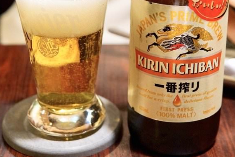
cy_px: 43
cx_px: 129
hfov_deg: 25.6
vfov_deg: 17.2
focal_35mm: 79
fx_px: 516
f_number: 3.2
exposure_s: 1/60
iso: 1600
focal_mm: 30
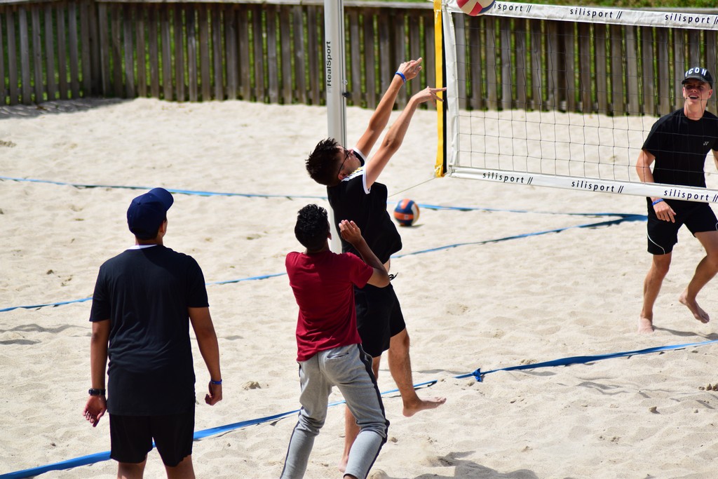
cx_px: 359
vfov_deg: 5.9
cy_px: 240
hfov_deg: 8.9
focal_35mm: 232
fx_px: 4637
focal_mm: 155
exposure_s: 1/1250
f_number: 4.5
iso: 200
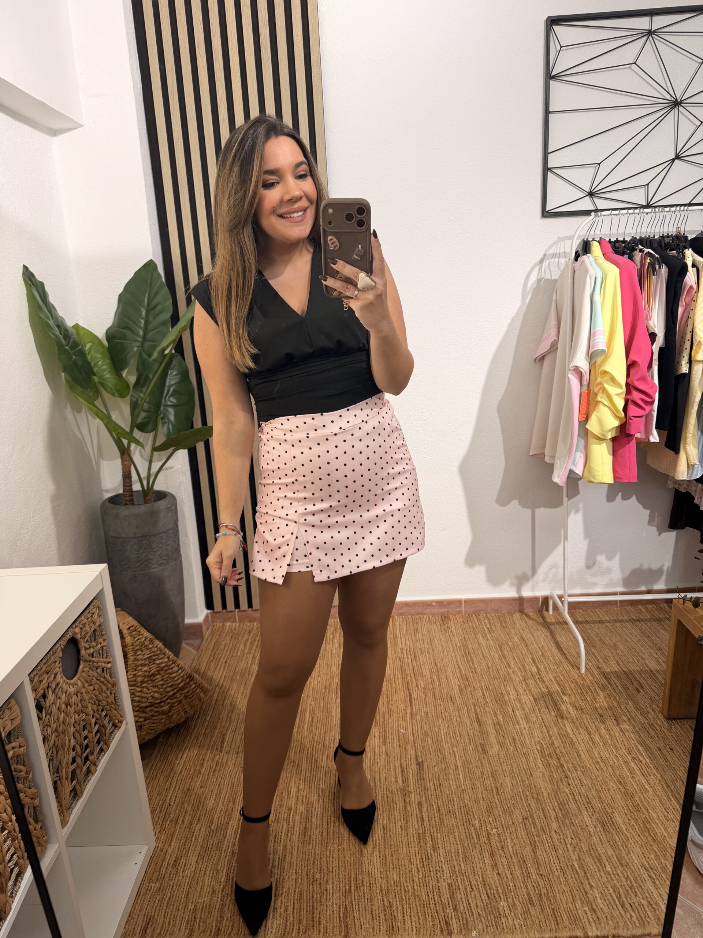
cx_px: 352
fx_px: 650
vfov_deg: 71.6
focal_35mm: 24
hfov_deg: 56.8
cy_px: 469
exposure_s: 1/100
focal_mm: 6.76
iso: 50
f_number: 1.78
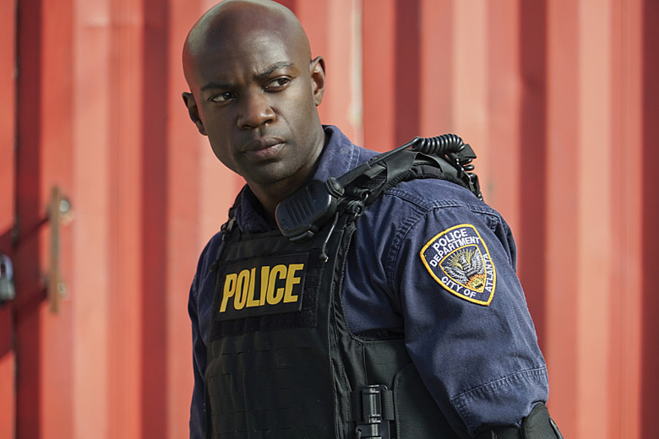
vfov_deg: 5.7
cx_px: 330
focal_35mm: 240
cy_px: 220
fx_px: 4393
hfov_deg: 8.6
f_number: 7.1
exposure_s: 1/250
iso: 160
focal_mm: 240
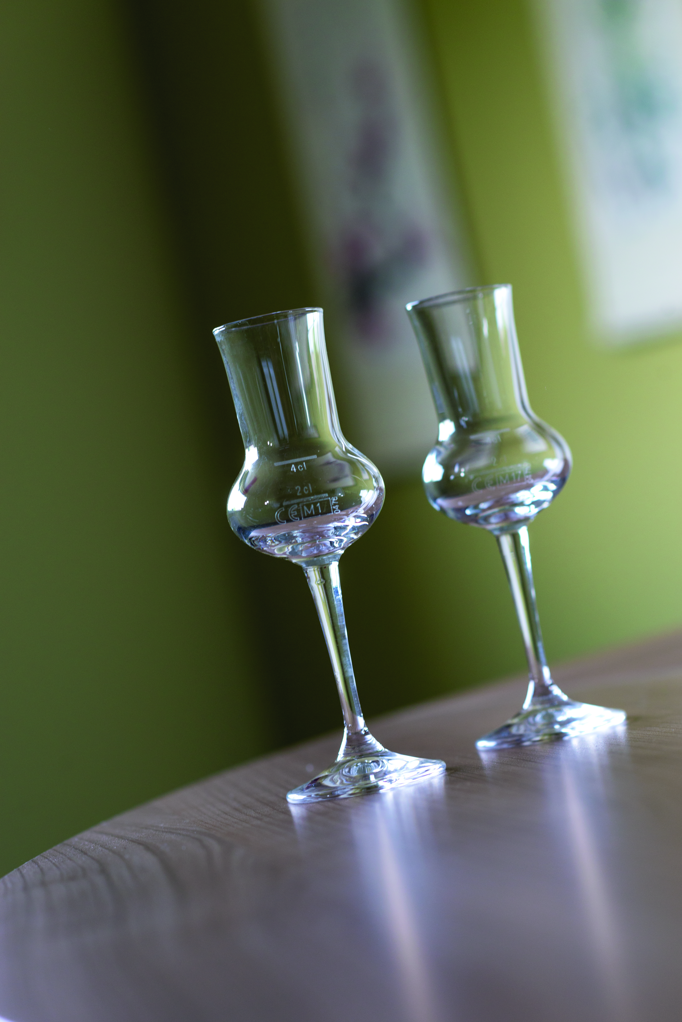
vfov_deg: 23.9
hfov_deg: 16.1
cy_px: 511
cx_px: 341
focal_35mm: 85
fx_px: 2413
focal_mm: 85
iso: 400
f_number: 3.5
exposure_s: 1/125
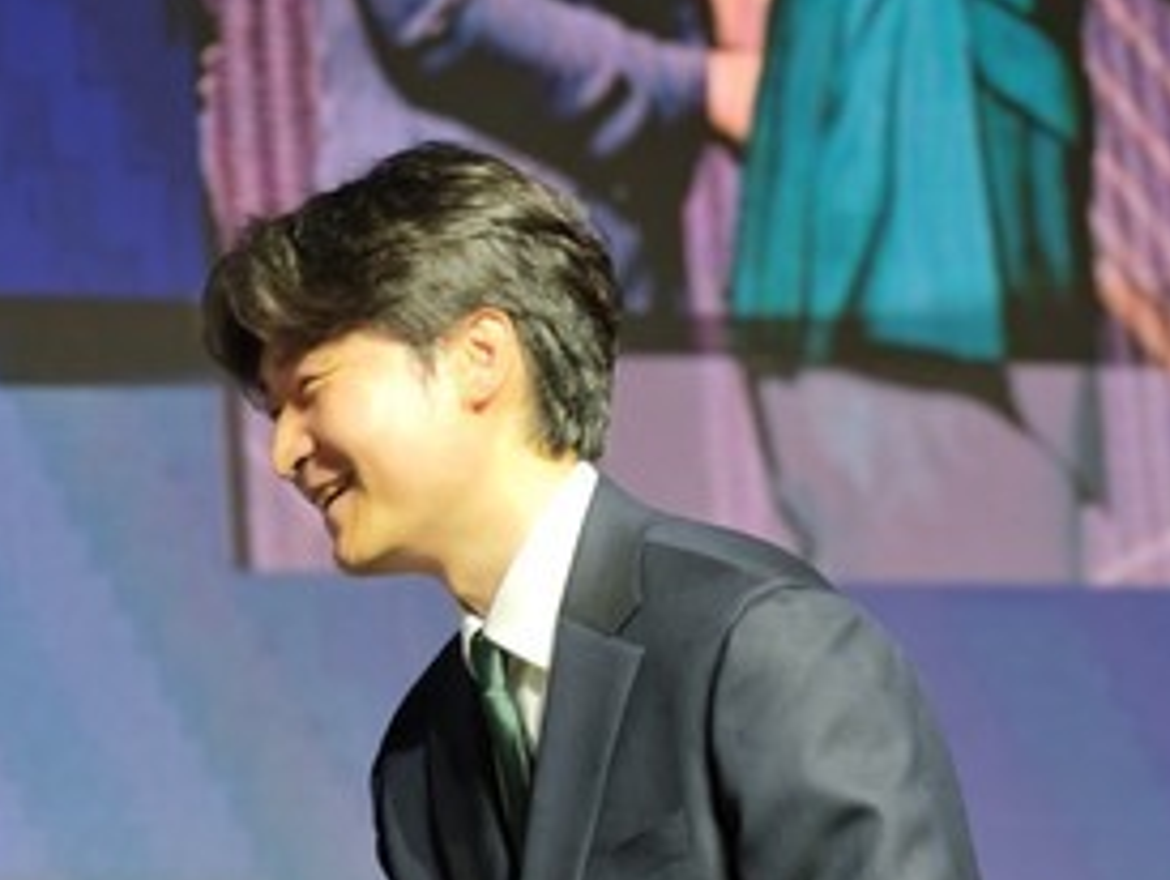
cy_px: 671
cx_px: 81
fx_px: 7409
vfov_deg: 6.8
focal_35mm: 219
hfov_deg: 9.0
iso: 1600
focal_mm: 25.1
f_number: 2.6
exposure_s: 1/210
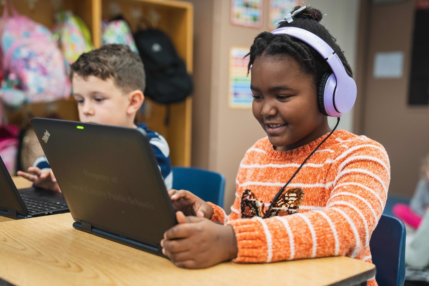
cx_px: 214
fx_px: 572
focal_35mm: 48
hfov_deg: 41.1
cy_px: 143
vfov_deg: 28.1
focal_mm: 48
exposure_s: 1/160
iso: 1600
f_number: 2.8
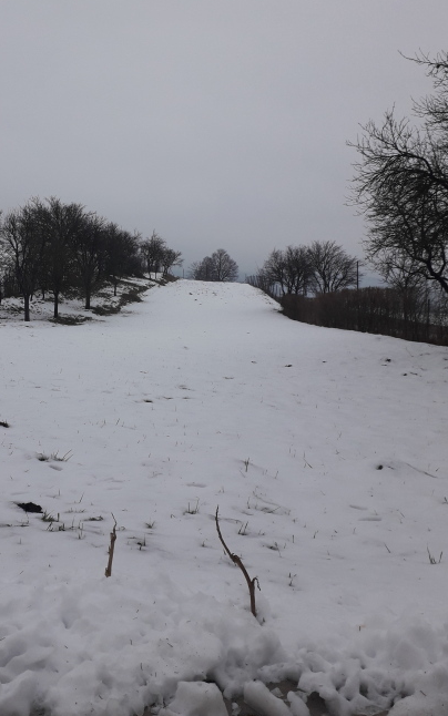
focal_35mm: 34
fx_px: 664
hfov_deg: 36.9
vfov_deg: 56.4
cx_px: 149
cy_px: 303
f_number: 1.9
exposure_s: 1/50
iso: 50
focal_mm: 3.6
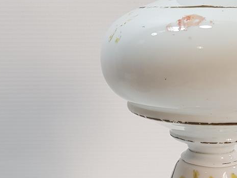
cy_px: 203
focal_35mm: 67
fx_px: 458
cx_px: 213
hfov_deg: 27.9
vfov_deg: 20.7
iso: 40
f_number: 1.7
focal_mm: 4.3
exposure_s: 1/114
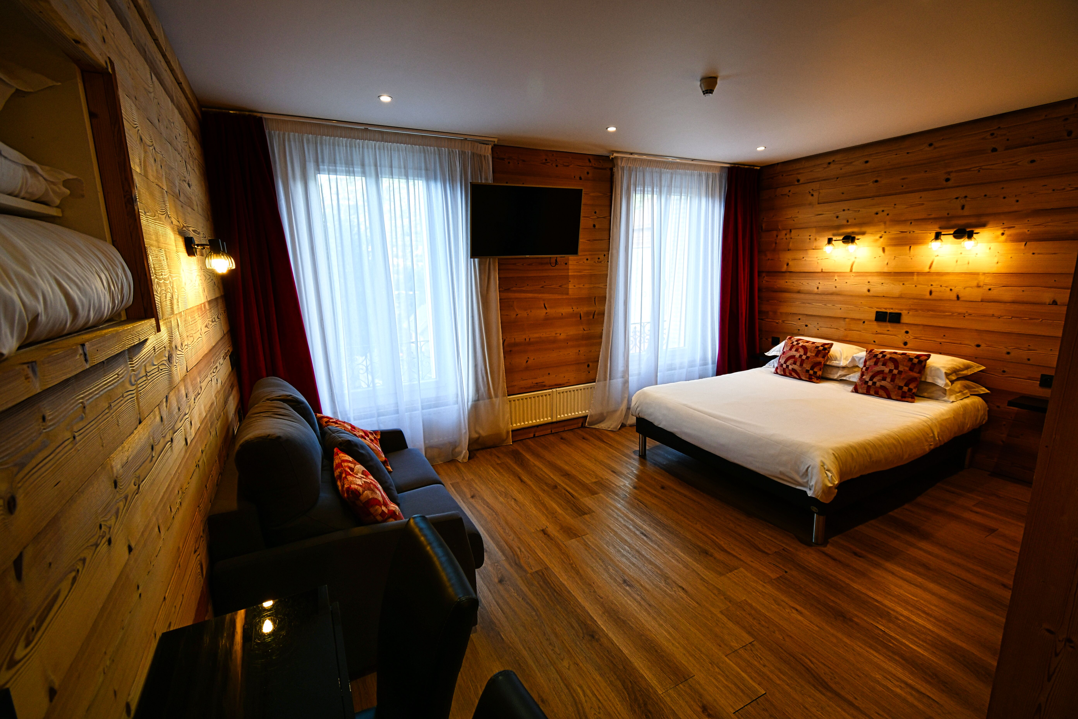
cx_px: 539
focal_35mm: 15
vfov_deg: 77.3
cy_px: 360
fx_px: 449
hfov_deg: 100.4
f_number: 4.5
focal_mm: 10
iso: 200
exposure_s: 1/40
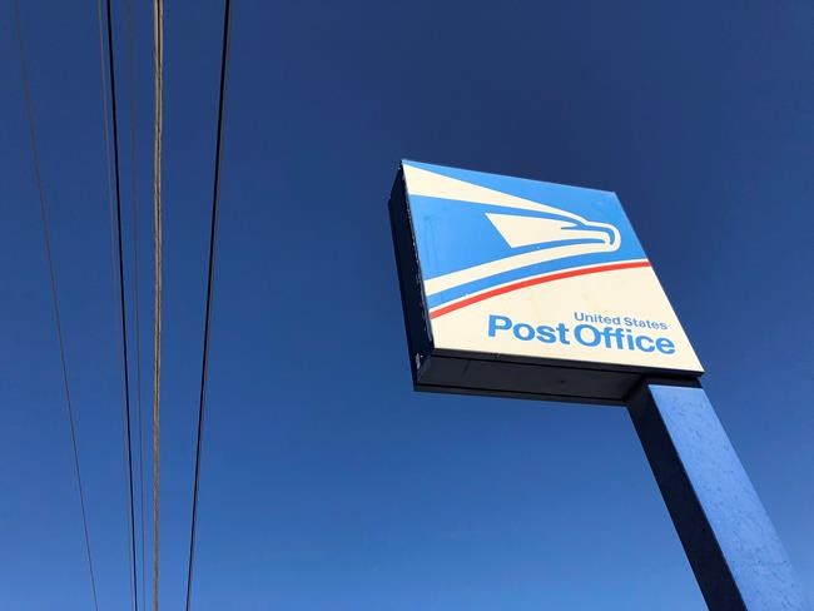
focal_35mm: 28
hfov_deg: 63.4
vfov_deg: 49.8
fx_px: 659
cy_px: 306
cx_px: 407
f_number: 1.8
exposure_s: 1/4808
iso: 25
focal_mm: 3.99
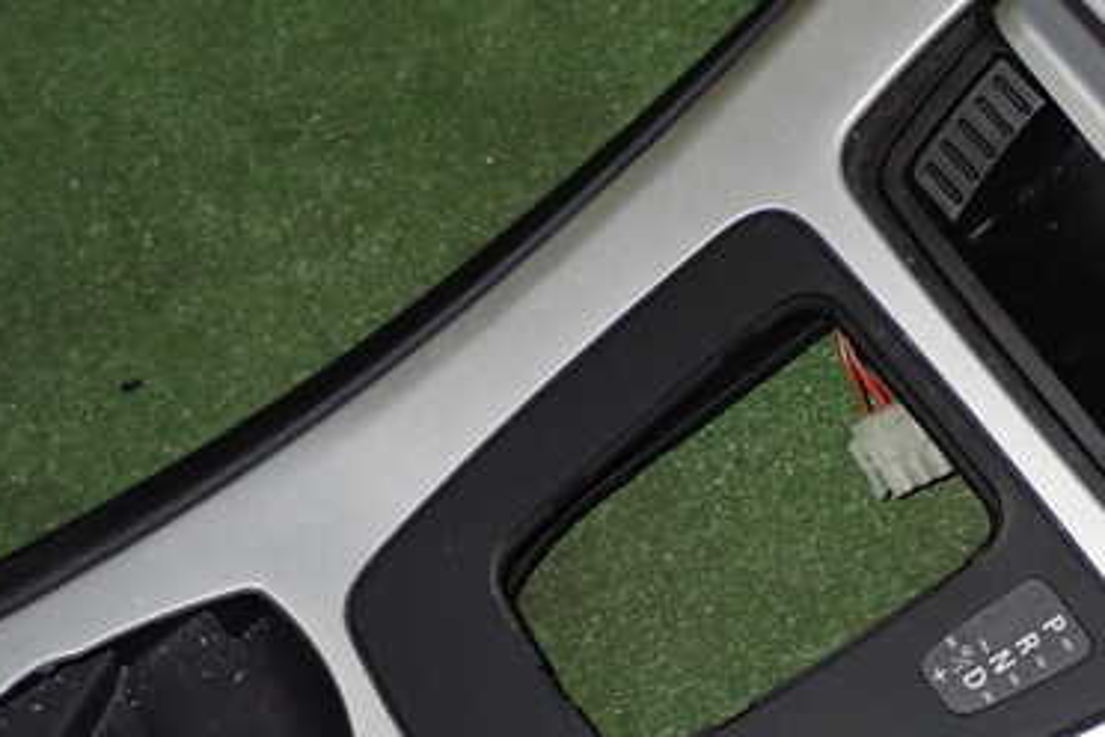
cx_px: 665
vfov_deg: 10.6
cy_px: 526
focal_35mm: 129
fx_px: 3959
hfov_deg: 15.9
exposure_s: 1/80
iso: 800
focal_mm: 13.65
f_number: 4.1
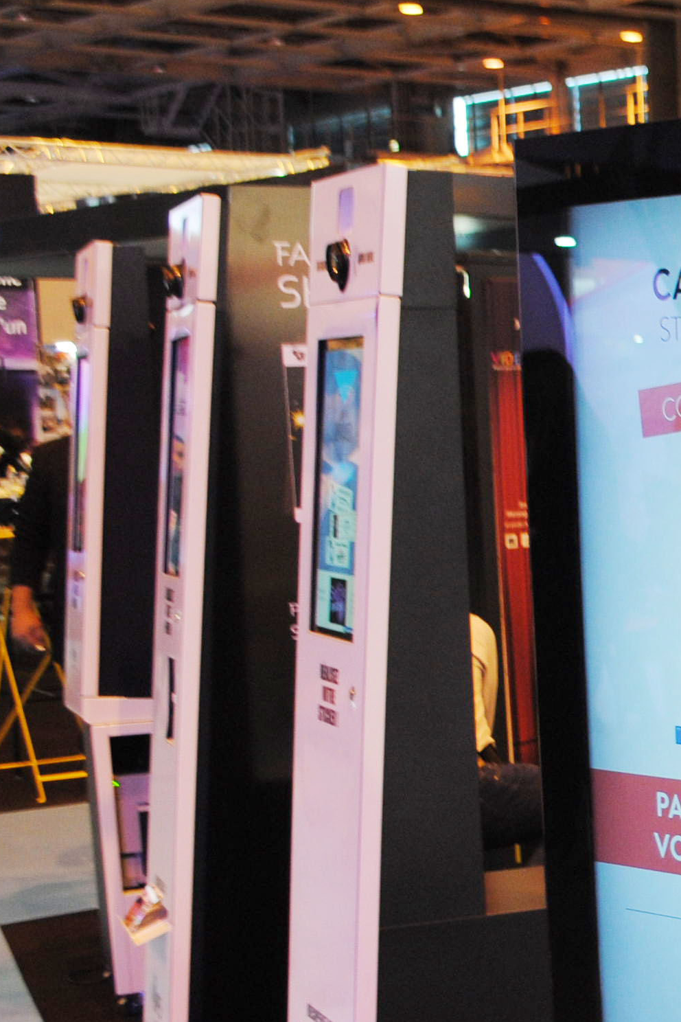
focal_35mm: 86
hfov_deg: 13.8
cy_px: 766
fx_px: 2440
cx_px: 1299
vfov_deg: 23.4
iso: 280
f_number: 3.8
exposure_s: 1/30
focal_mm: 22
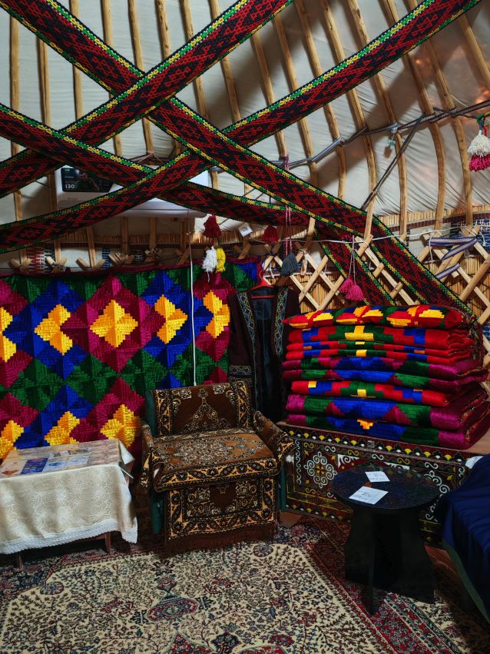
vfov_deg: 65.3
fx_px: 510
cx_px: 245
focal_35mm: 27
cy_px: 327
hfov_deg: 51.3
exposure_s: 1/38
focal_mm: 6.83
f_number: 1.4
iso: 640
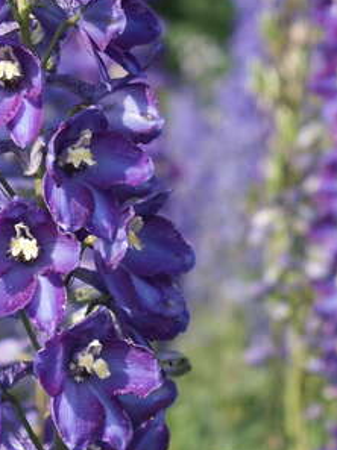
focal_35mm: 263
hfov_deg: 5.6
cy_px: 307
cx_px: 65
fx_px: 3421
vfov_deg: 7.5
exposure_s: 1/500
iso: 100
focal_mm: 29.05
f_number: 3.5
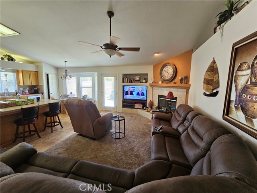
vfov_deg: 89.9
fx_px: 97
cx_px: 128
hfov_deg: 106.2
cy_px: 96
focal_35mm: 13
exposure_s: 1/60
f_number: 2.2
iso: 250
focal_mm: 2.2
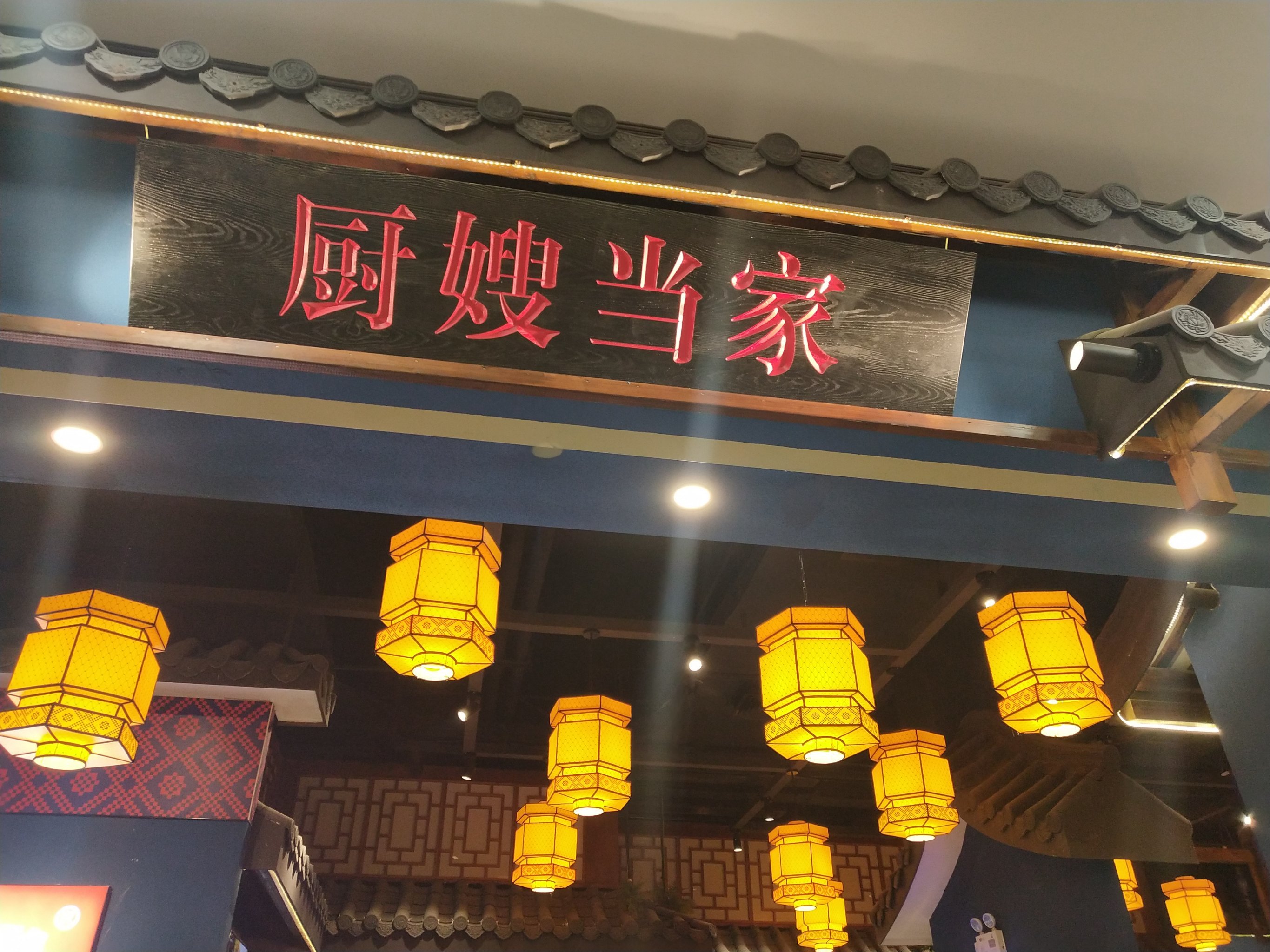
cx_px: 635
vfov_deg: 46.8
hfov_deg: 60.0
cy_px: 476
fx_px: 1101
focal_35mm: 30
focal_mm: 3.95
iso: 227
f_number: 1.8
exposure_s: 1/50
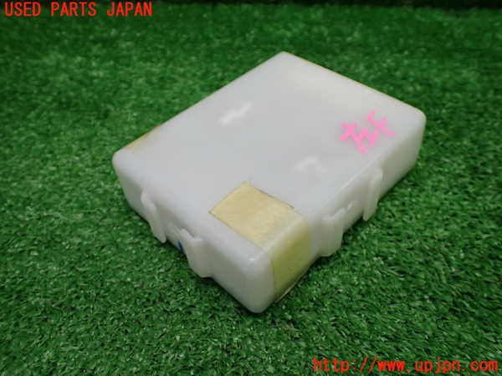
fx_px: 435
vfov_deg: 46.8
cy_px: 188
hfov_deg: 60.0
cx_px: 251
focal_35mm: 30
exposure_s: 1/125
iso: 320
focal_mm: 5.4
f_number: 2.3
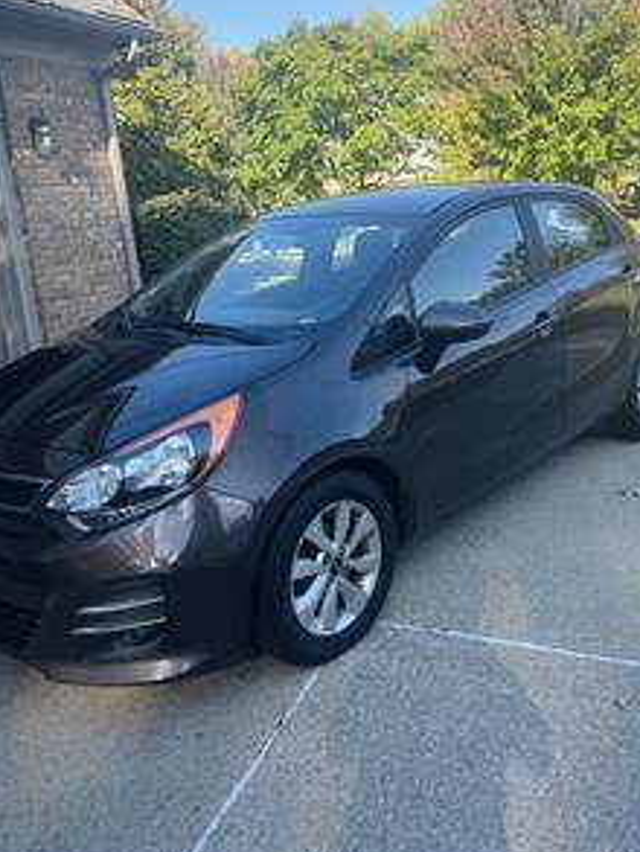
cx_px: 361
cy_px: 375
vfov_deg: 58.2
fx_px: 764
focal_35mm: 31
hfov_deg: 45.4
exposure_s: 1/1112
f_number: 1.78
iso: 80
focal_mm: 6.76
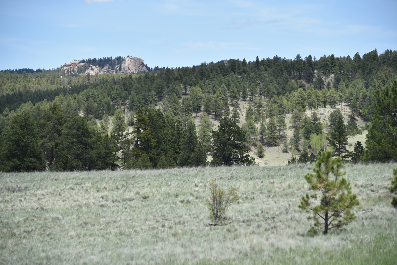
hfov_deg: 12.8
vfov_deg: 8.6
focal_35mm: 160
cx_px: 198
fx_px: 1765
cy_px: 132
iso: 100
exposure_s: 1/320
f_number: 6.3
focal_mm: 160
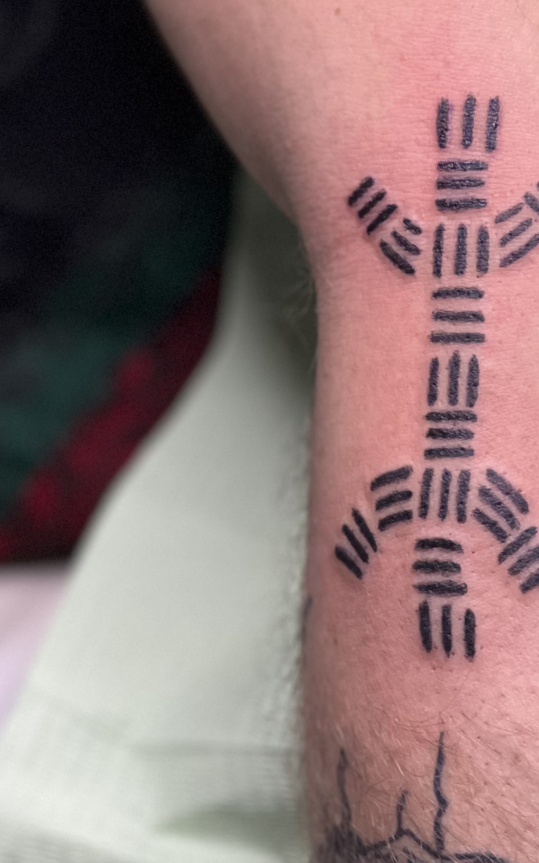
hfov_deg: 7.6
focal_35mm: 173
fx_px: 4065
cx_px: 292
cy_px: 299
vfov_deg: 12.1
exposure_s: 1/101
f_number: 2.8
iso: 250
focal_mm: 9
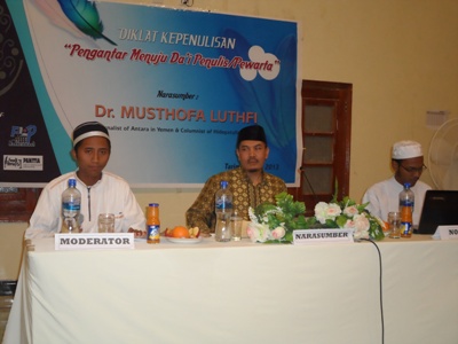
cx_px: 229
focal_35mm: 43
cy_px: 172
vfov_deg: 33.6
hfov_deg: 43.9
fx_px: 569
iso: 320
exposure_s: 1/45
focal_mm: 7.8
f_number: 3.2
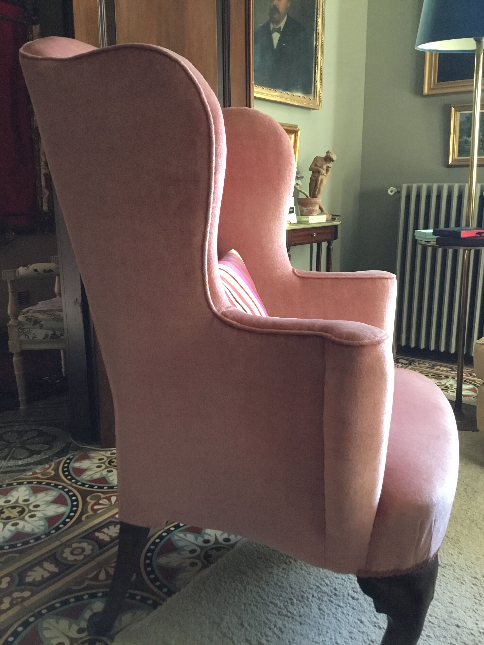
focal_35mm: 31
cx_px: 242
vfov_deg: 58.4
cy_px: 322
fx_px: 578
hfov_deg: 45.4
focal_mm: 3.3
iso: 250
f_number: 2.4
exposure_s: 1/33
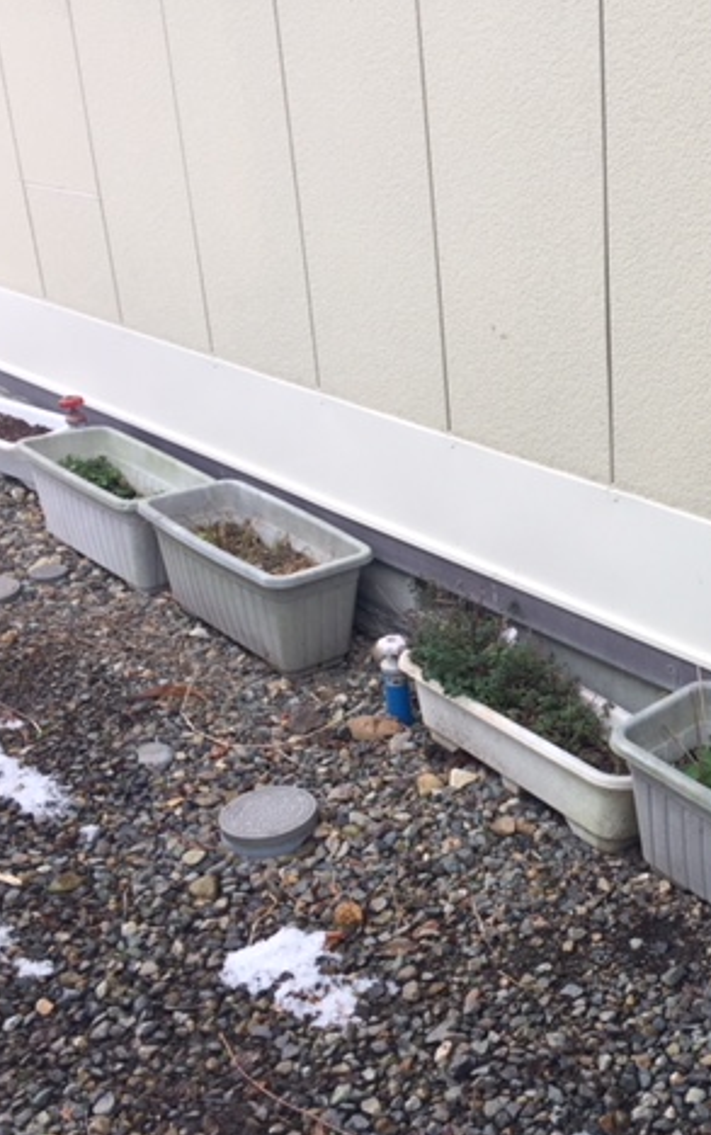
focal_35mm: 42
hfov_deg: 29.4
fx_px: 1301
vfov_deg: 47.2
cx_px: 631
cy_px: 565
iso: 32
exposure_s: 1/133
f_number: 2.2
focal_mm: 4.15
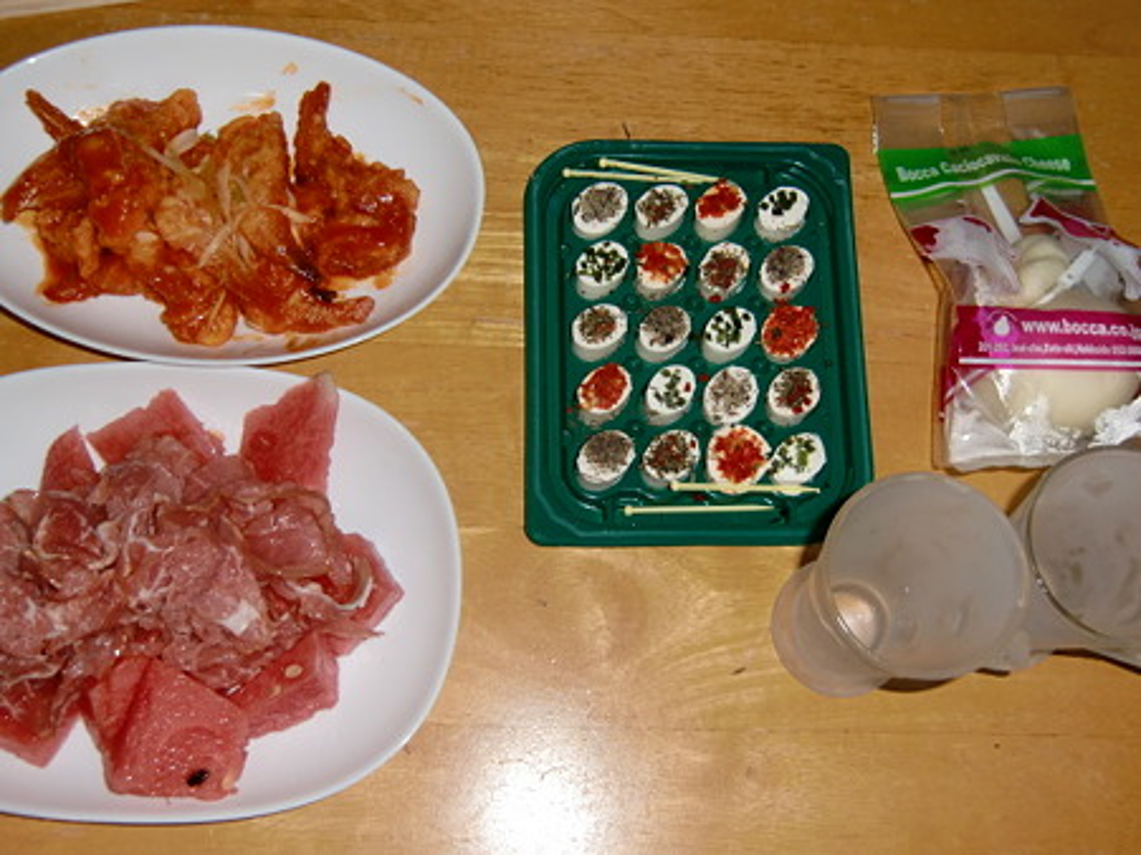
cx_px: 570
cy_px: 428
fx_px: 1318
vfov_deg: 35.9
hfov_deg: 46.8
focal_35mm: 40
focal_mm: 7.1
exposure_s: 1/20
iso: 125
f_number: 3.8
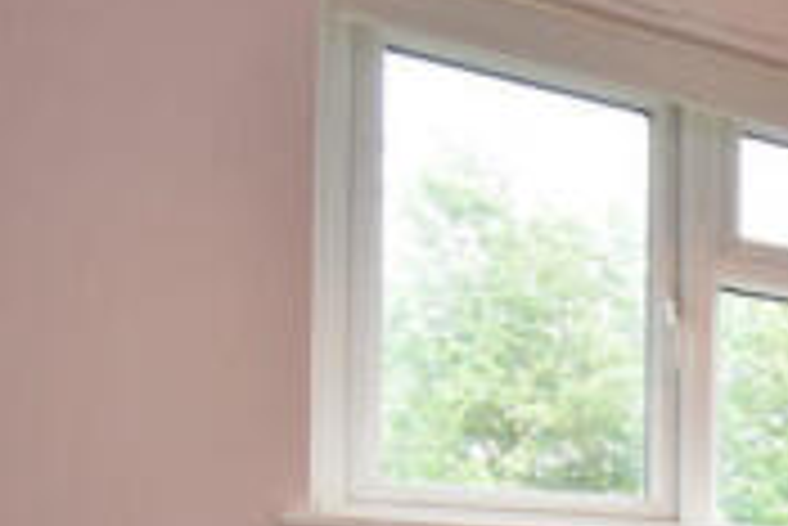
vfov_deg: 22.7
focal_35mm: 56
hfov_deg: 21.7
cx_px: 1434
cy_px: 596
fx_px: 1227
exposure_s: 1/200
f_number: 5
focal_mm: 10
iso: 500
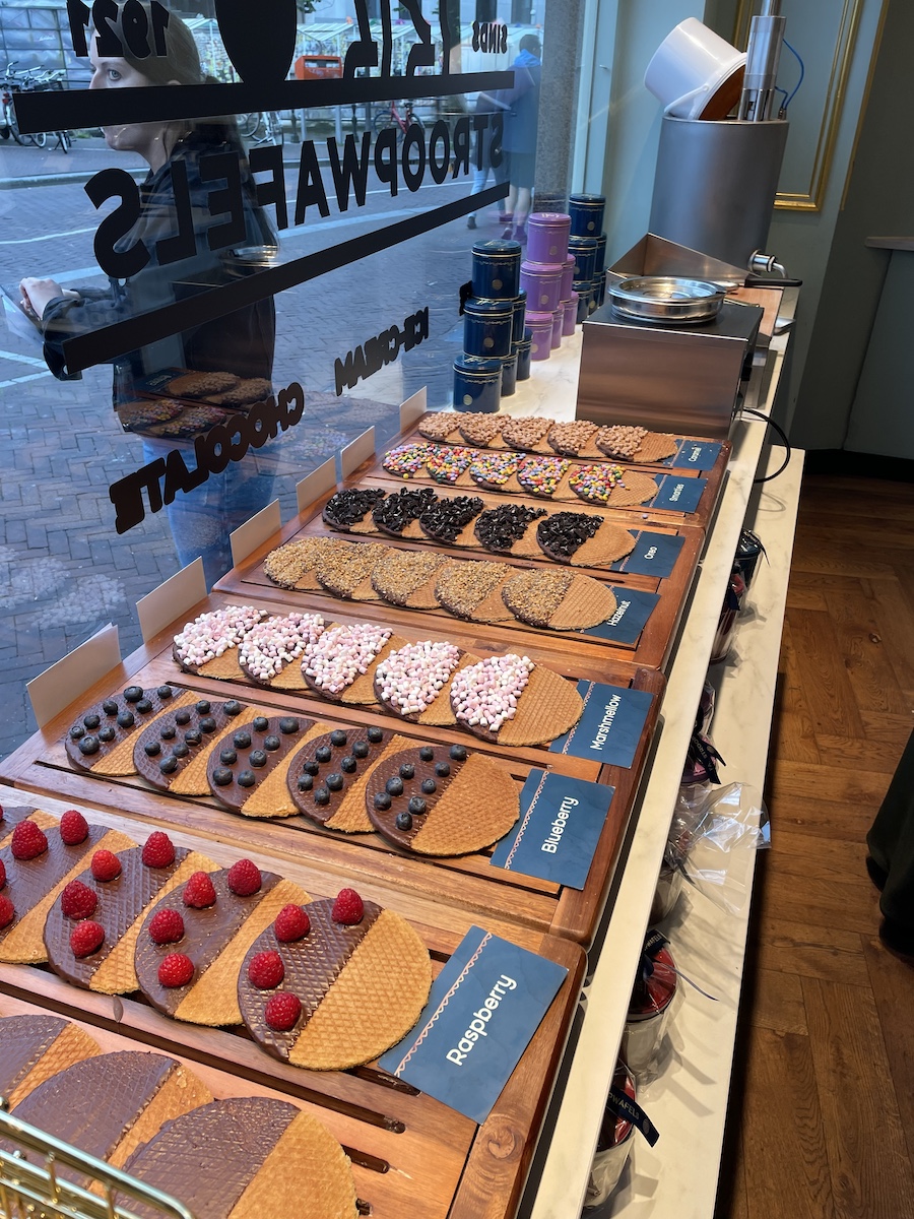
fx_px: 915
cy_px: 610
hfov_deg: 53.1
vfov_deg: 67.3
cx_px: 457
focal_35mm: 26
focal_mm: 4.2
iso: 32
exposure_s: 1/143
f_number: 1.6
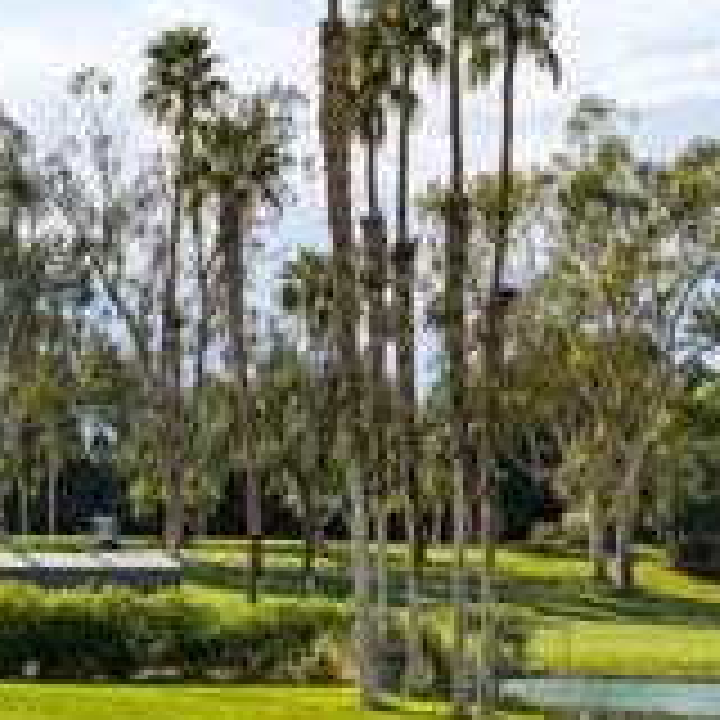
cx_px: 184
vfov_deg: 10.3
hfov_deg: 10.3
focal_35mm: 169
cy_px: 554
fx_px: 3977
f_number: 8
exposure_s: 1/400
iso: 100
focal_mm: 31
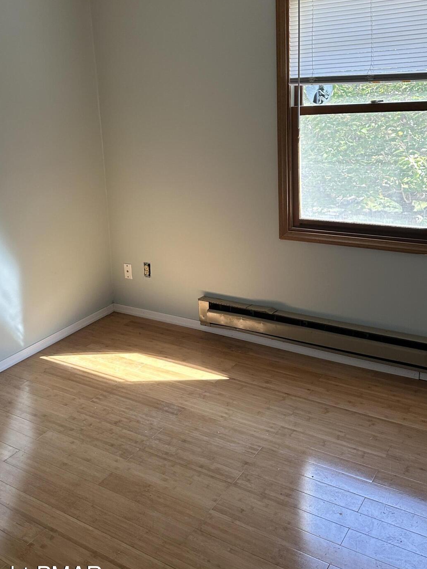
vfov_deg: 51.8
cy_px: 198
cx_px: 164
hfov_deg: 40.5
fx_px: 575
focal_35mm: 35
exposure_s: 1/120
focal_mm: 6.86
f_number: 1.78
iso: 200
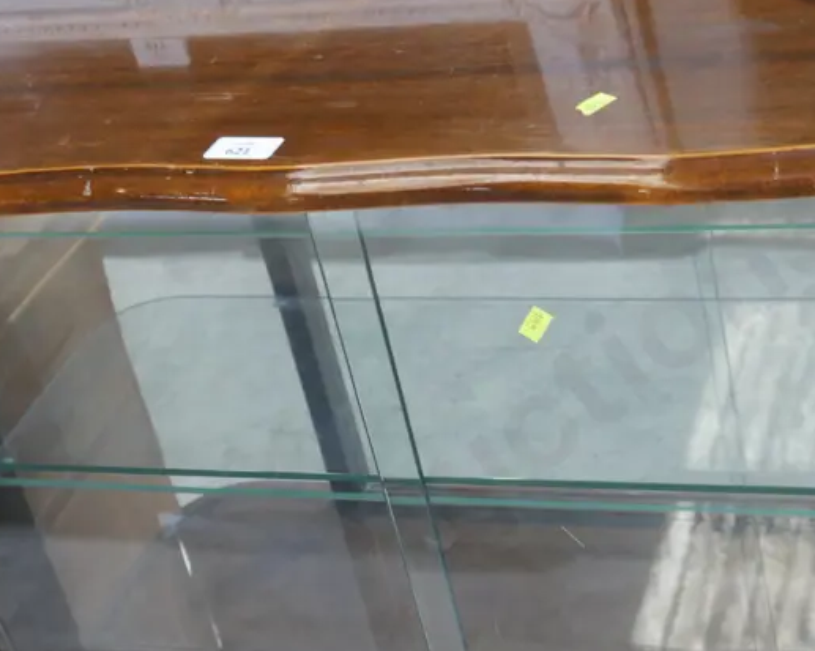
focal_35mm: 89
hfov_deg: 21.5
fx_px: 2146
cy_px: 471
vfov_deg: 17.2
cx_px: 487
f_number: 5.1
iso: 800
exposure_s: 1/60
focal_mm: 23
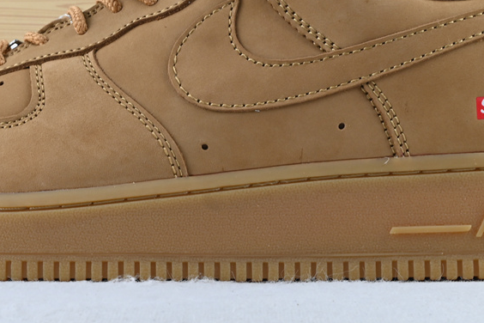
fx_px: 1137
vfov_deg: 16.1
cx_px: 189
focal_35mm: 85
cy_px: 97
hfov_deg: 24.0
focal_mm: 26.5
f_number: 10
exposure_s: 1/13
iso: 100
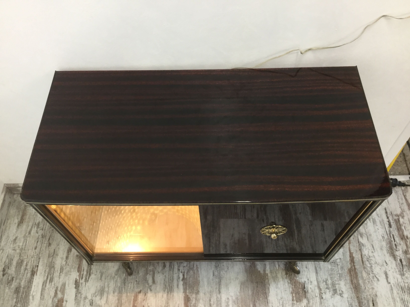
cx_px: 205
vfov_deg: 45.4
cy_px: 154
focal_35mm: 31
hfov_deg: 58.4
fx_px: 367
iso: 100
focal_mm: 3.3
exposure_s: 1/33
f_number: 2.4
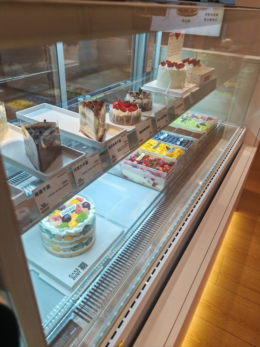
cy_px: 174
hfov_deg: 51.4
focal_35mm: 27
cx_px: 130
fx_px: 270
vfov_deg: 65.3
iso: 100
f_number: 1.6
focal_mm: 7.62
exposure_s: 1/667
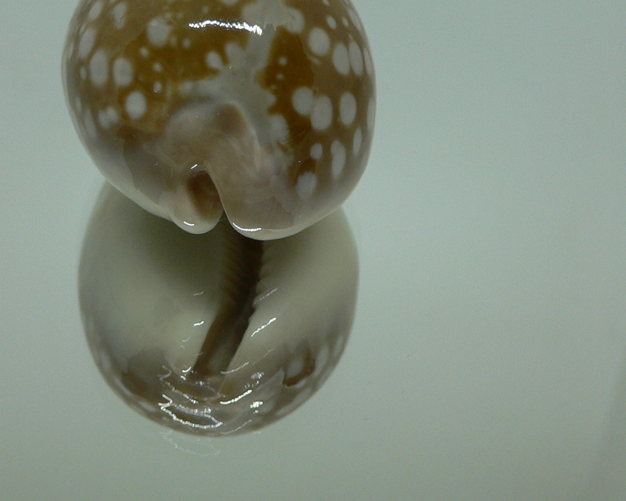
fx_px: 964
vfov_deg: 29.1
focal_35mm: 52
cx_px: 237
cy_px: 206
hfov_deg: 35.8
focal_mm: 4.6
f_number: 2.8
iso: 100
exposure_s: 1/60
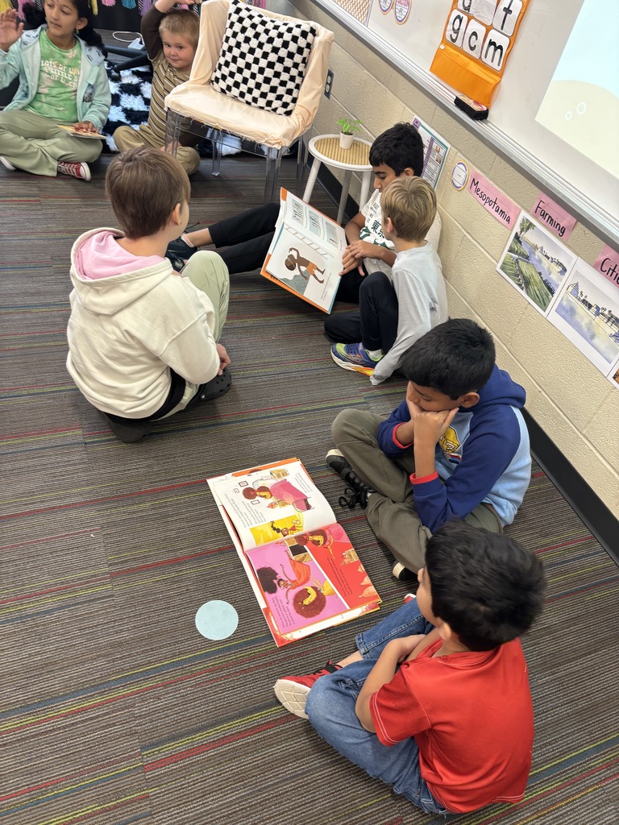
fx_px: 620
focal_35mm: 26
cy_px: 412
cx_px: 310
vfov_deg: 67.3
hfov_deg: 53.1
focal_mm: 5.96
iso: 125
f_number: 1.6
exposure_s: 1/60
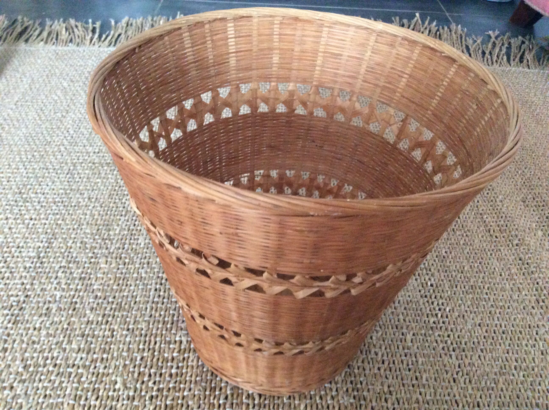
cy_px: 205
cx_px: 274
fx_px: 507
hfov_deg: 56.9
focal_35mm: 32
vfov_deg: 44.1
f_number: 2.4
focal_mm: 3.3
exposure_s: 1/17
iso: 400
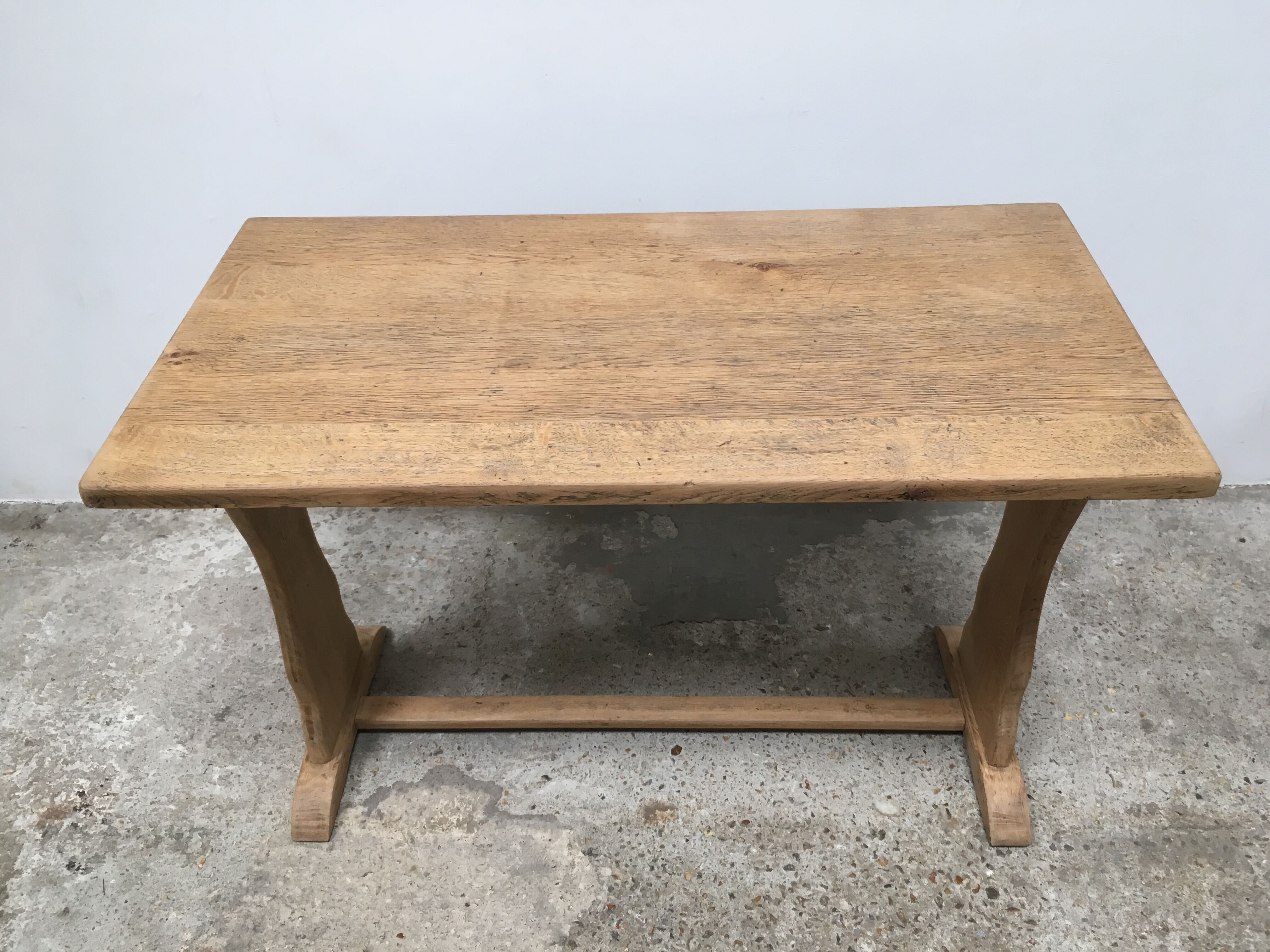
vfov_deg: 48.2
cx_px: 635
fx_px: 1064
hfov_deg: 61.7
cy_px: 476
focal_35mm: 29
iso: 64
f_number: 2.2
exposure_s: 1/33
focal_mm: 4.15
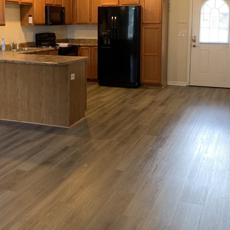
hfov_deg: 35.1
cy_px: 72
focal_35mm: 48
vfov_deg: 34.9
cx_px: 85
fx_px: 361
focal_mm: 4.25
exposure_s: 1/60
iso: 250
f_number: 1.8
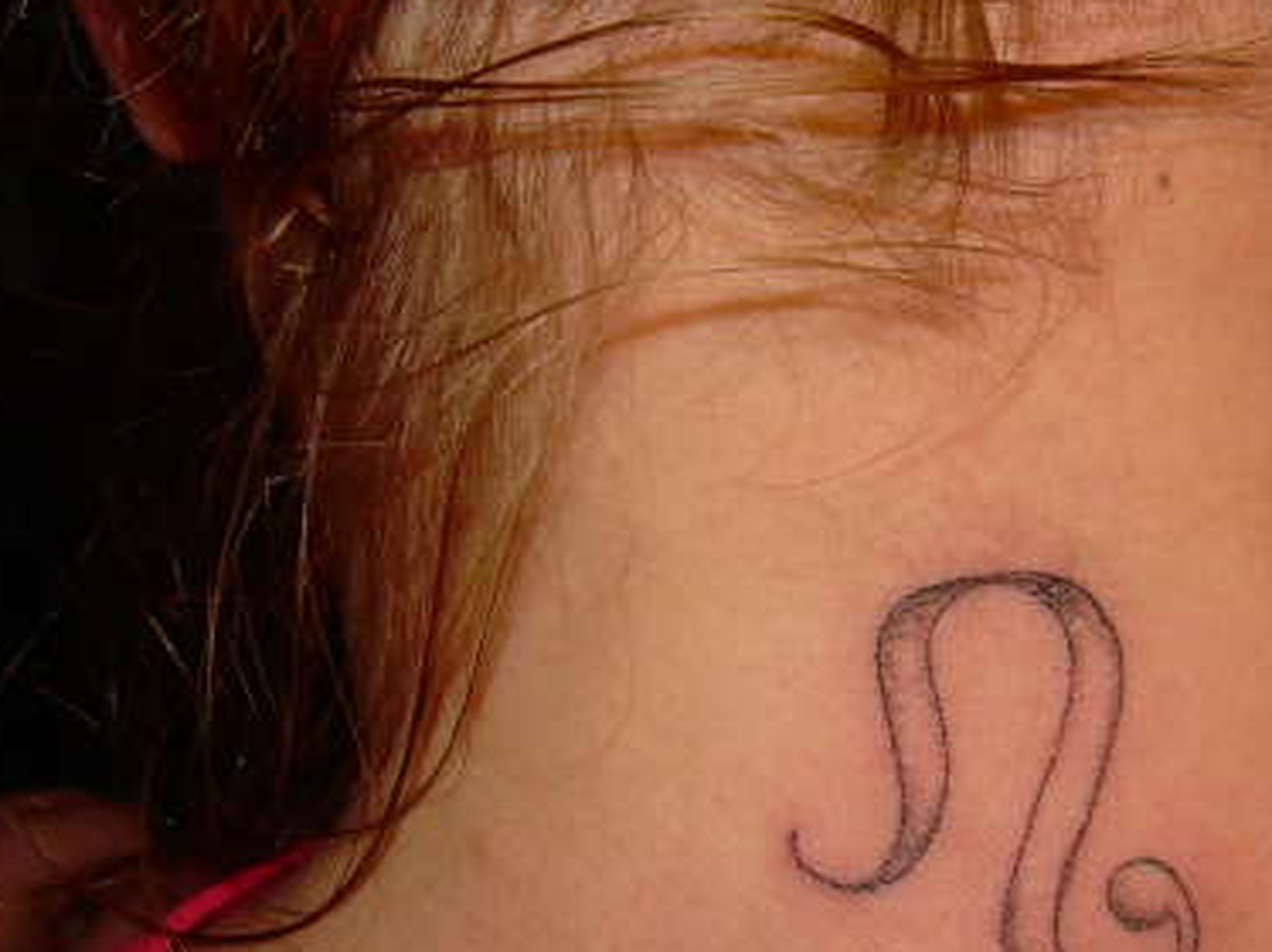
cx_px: 915
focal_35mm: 61
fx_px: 2240
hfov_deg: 31.3
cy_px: 452
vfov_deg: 24.0
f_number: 2.8
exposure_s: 1/60
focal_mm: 6.3
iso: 50
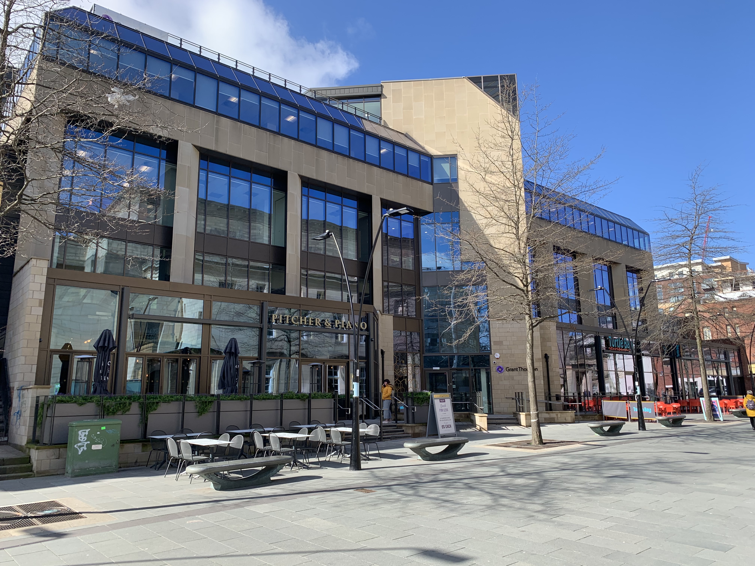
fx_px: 567
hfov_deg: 67.3
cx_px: 378
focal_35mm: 26
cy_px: 283
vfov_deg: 53.1
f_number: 1.8
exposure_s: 1/894
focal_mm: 4.25
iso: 25
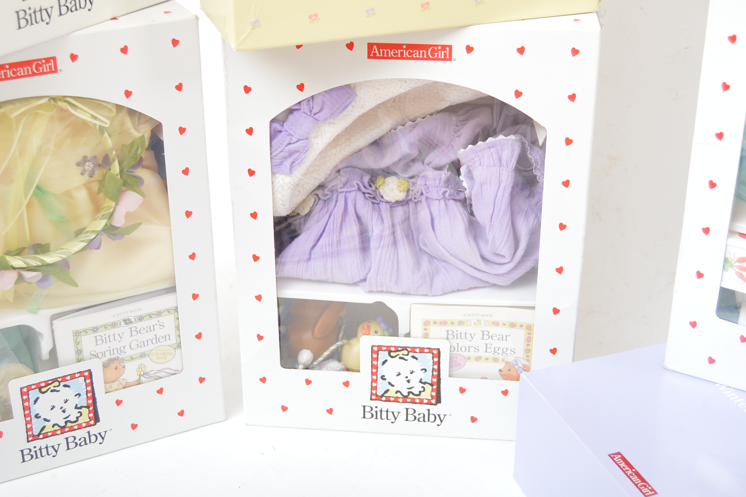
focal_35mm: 52
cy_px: 197
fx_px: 1077
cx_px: 370
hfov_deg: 38.2
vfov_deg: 25.9
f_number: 3.8
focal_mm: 24
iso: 200
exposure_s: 1/200
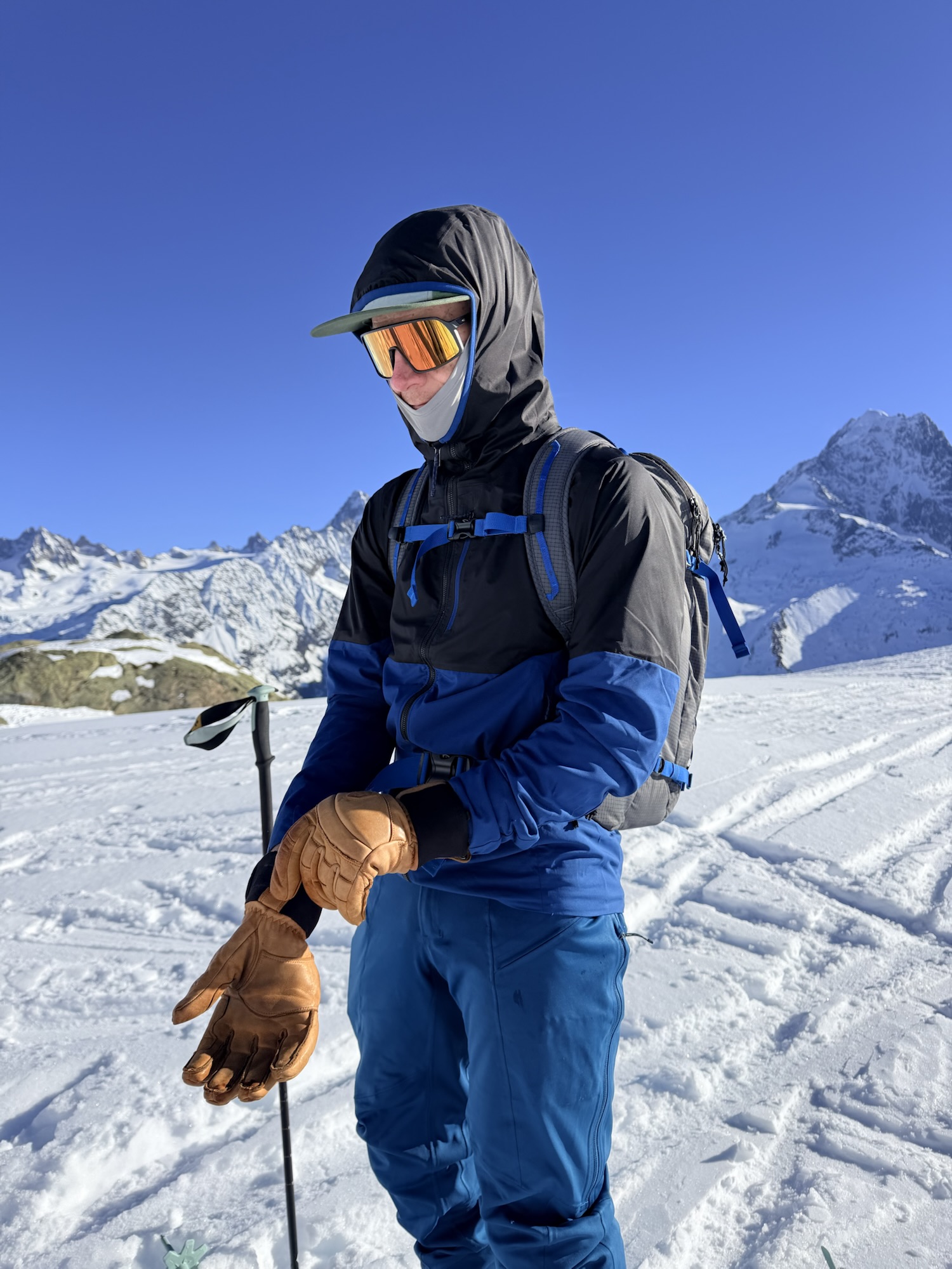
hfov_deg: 56.8
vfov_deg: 71.6
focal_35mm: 24
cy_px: 634
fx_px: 880
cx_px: 476
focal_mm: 6.76
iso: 80
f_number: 1.78
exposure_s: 1/7353
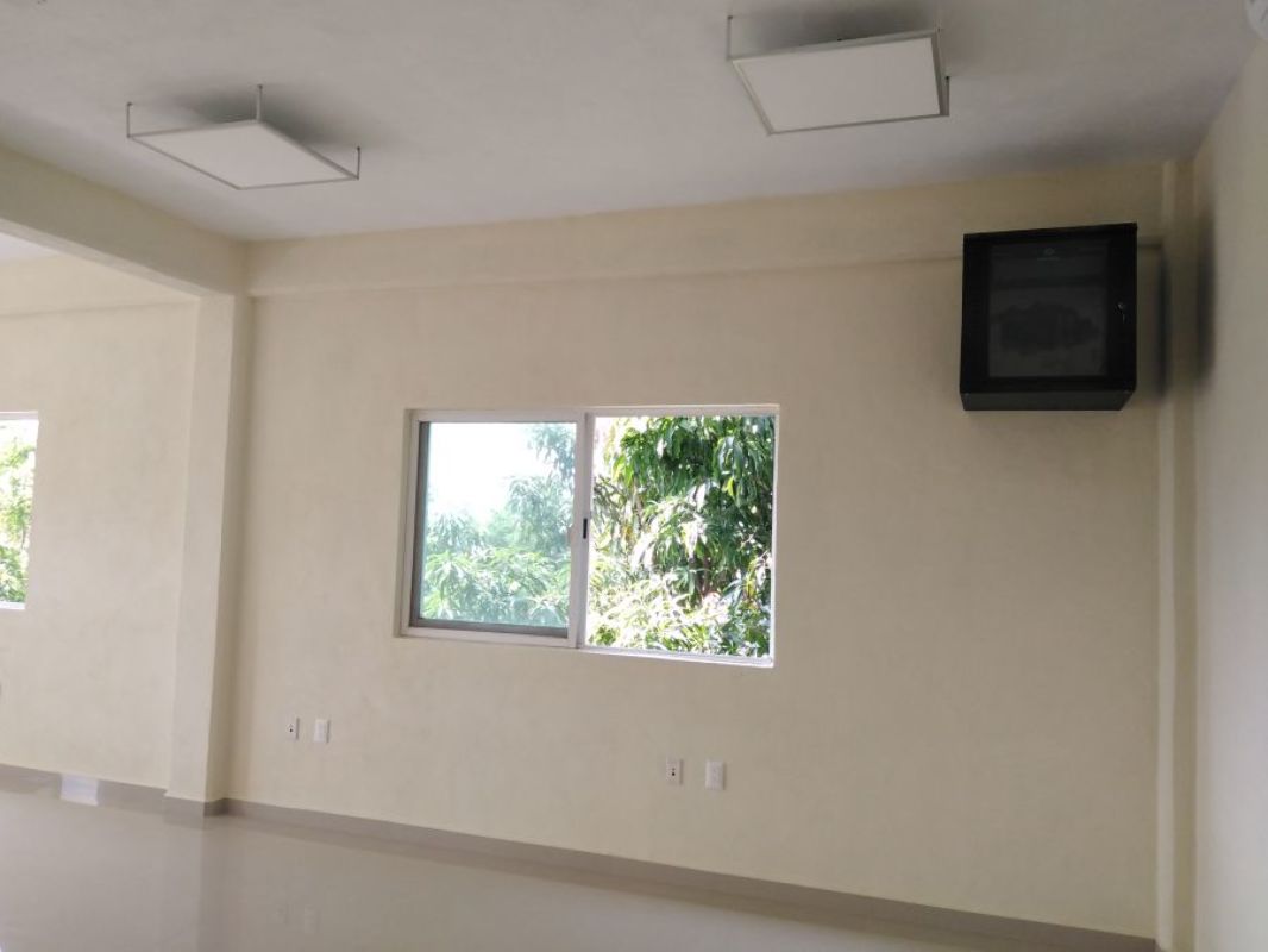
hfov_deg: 67.3
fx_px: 953
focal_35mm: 26
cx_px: 634
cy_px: 476
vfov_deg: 53.1
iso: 134
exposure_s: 1/120
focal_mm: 3.59
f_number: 1.8
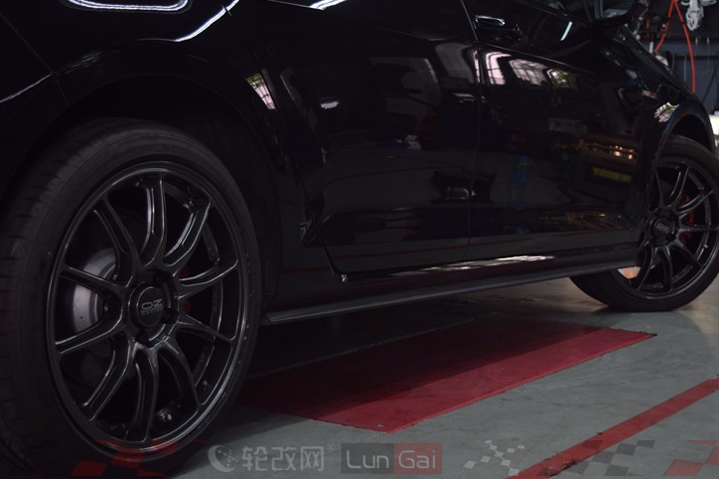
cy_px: 264
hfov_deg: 31.9
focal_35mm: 63
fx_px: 1258
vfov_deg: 21.5
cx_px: 367
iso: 400
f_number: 4.8
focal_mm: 38
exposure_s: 1/40
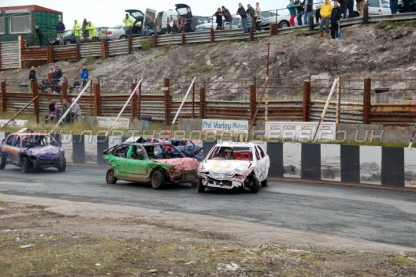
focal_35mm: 82
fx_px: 953
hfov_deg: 24.6
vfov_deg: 16.5
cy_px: 138
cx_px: 208
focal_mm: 55
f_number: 5.3
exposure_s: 1/320
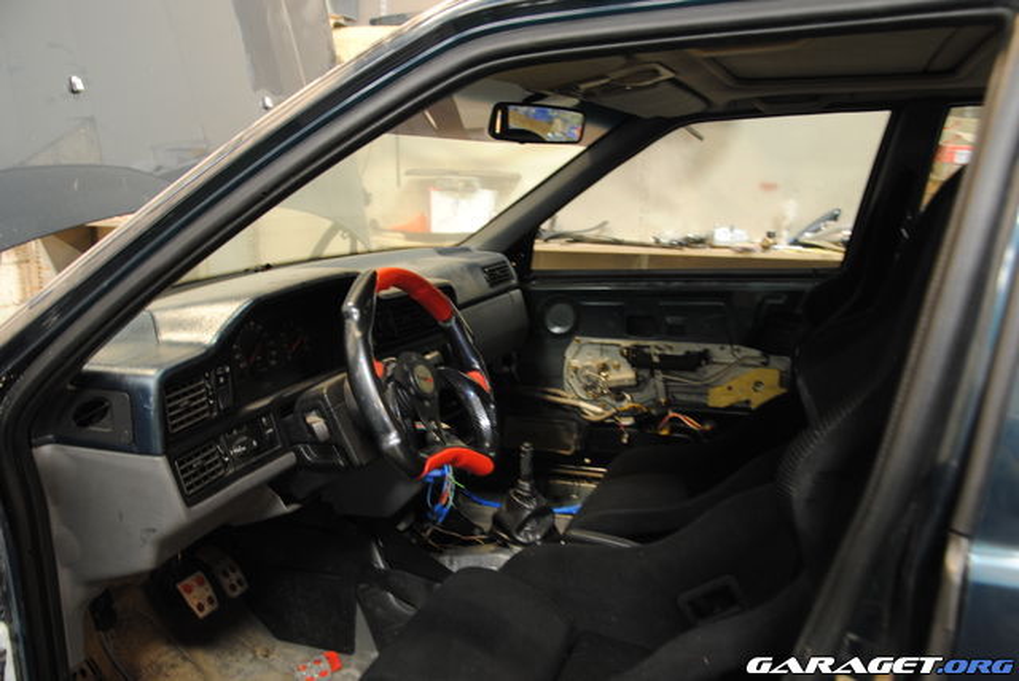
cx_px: 510
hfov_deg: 59.4
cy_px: 340
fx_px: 892
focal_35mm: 32
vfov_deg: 41.8
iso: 400
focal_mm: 21
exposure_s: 1/2.5
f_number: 3.8
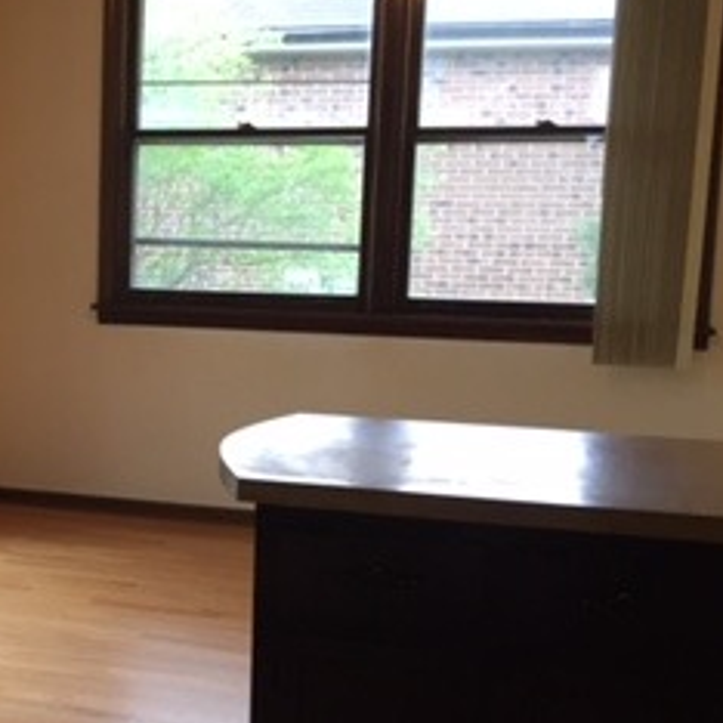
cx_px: -176
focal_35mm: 70
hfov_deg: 22.4
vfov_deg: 24.6
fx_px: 1654
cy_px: 402
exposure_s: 1/30
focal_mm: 4.15
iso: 40
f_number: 2.2
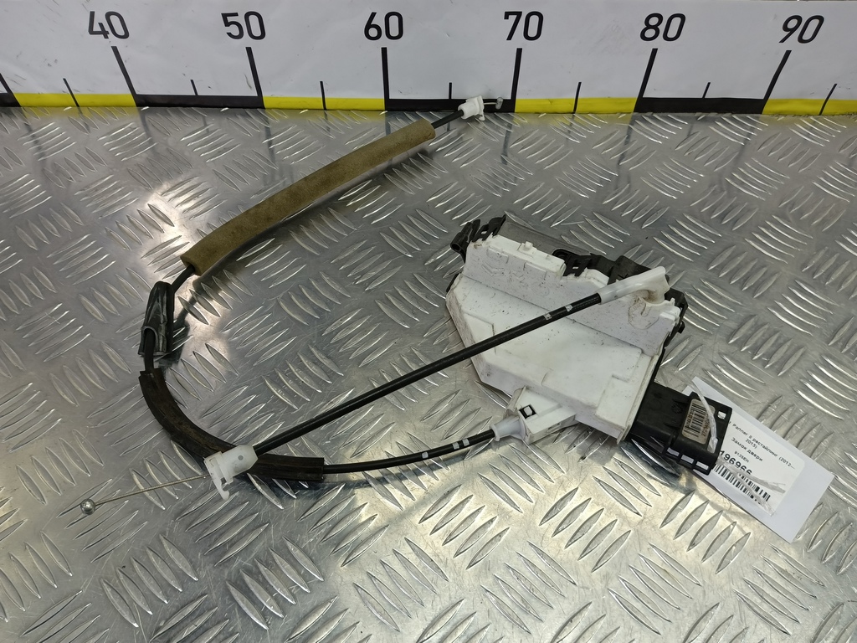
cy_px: 322
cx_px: 428
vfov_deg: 58.9
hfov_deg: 73.9
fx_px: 569
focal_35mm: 23
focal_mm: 4.11
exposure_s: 1/50
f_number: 1.6
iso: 82
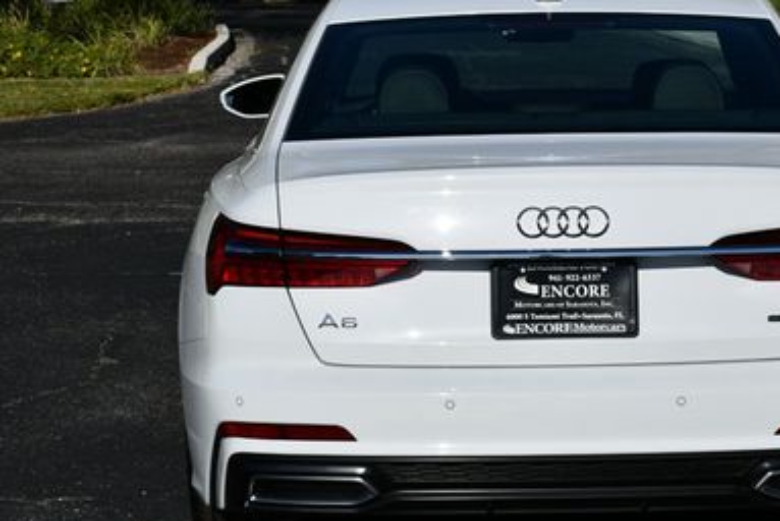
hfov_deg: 17.4
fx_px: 2537
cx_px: 538
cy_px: 236
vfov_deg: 11.7
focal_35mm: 117
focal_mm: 35
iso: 100
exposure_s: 1/500
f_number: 11
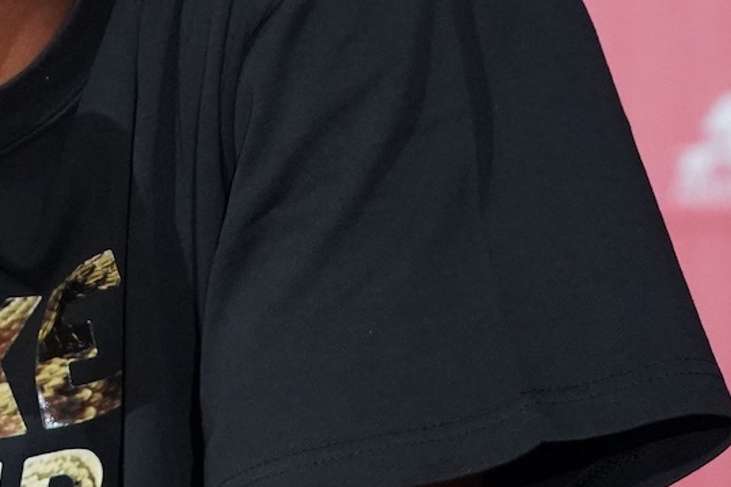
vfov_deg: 4.3
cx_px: -601
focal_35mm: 319
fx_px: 6475
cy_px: -40
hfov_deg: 6.3
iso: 6400
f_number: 2.8
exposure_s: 1/640
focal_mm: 86
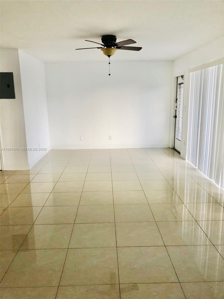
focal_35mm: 28
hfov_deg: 49.7
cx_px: 112
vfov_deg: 63.4
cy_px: 150
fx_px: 242
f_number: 1.8
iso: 32
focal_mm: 4
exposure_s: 1/30
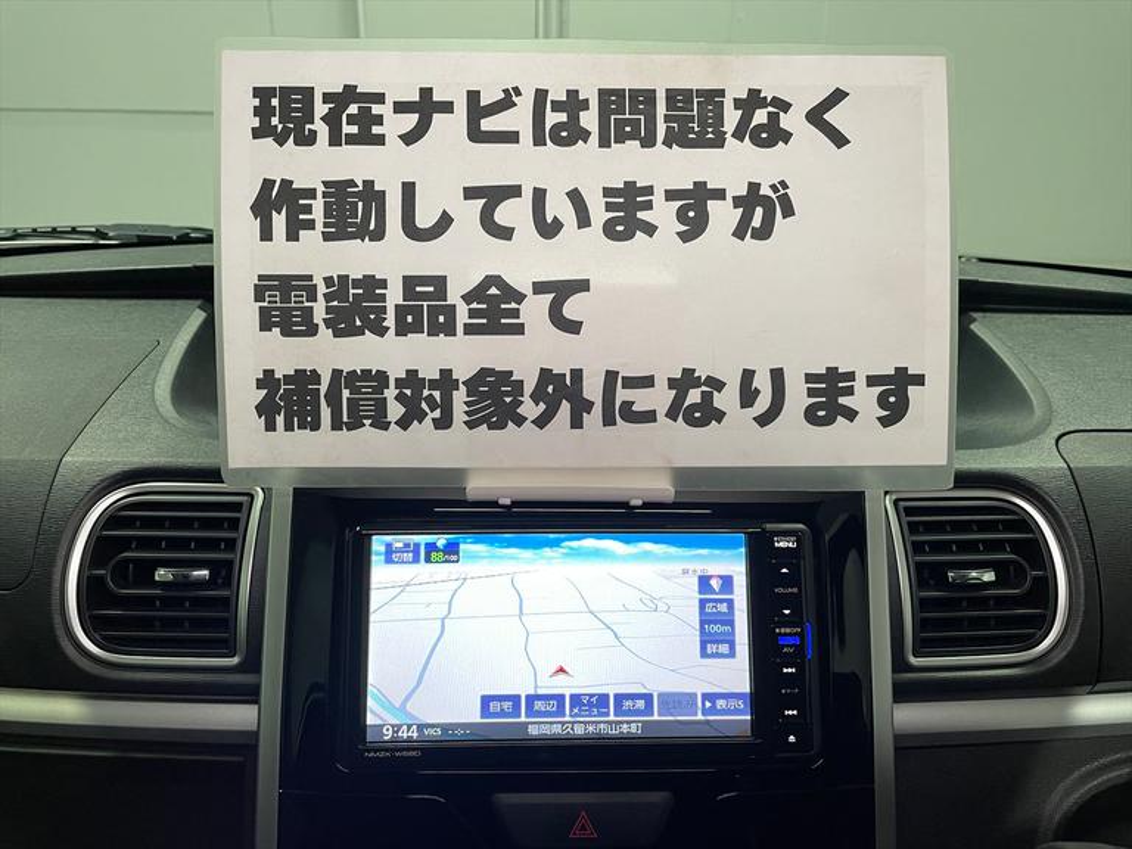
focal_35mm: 26
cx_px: 566
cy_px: 424
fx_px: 850
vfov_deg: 53.1
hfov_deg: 67.3
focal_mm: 4.2
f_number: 1.6
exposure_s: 1/60
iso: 125
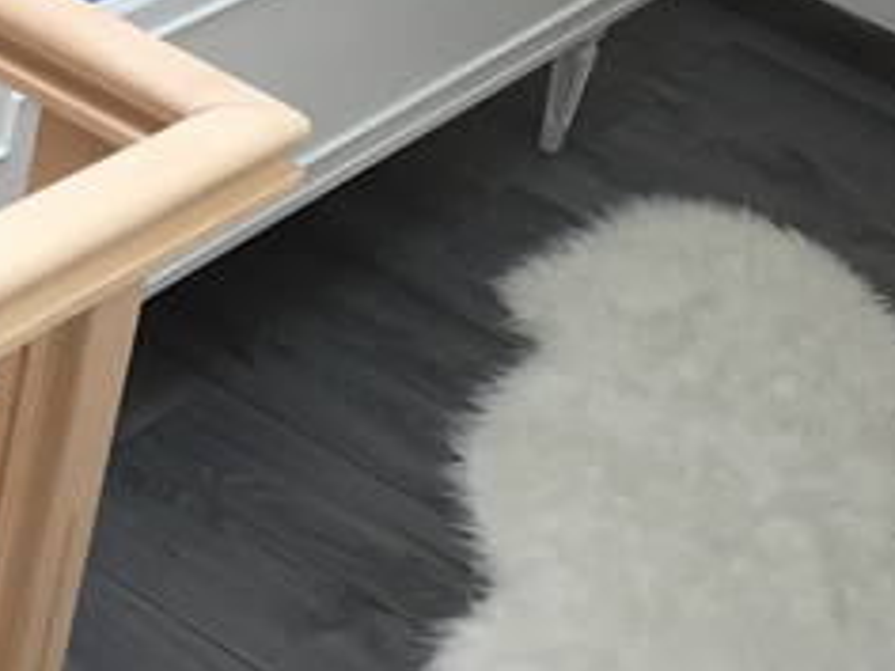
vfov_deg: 14.6
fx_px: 2508
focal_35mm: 97
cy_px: -201
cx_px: 660
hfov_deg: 20.1
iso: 40
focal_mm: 4.15
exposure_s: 1/33
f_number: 2.2
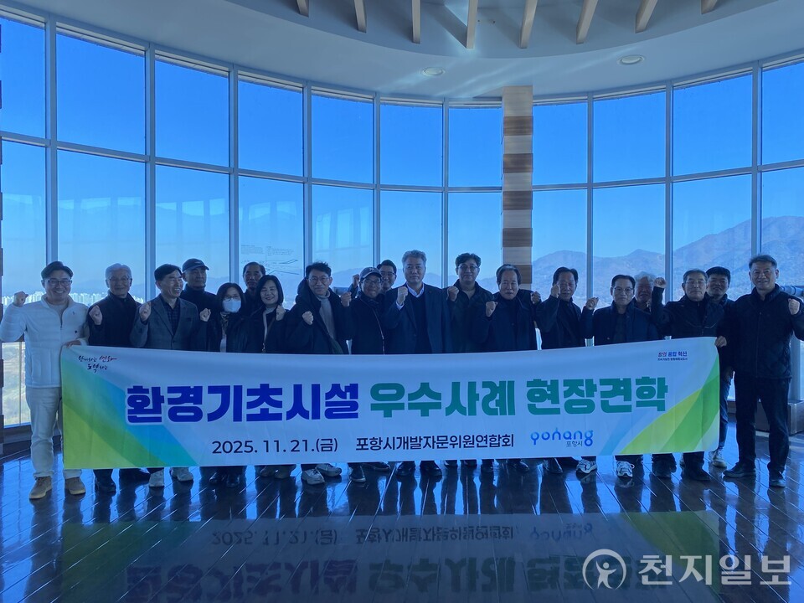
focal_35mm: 26
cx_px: 402
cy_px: 302
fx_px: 604
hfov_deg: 67.3
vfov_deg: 53.1
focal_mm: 4.25
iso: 32
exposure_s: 1/258
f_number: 1.8
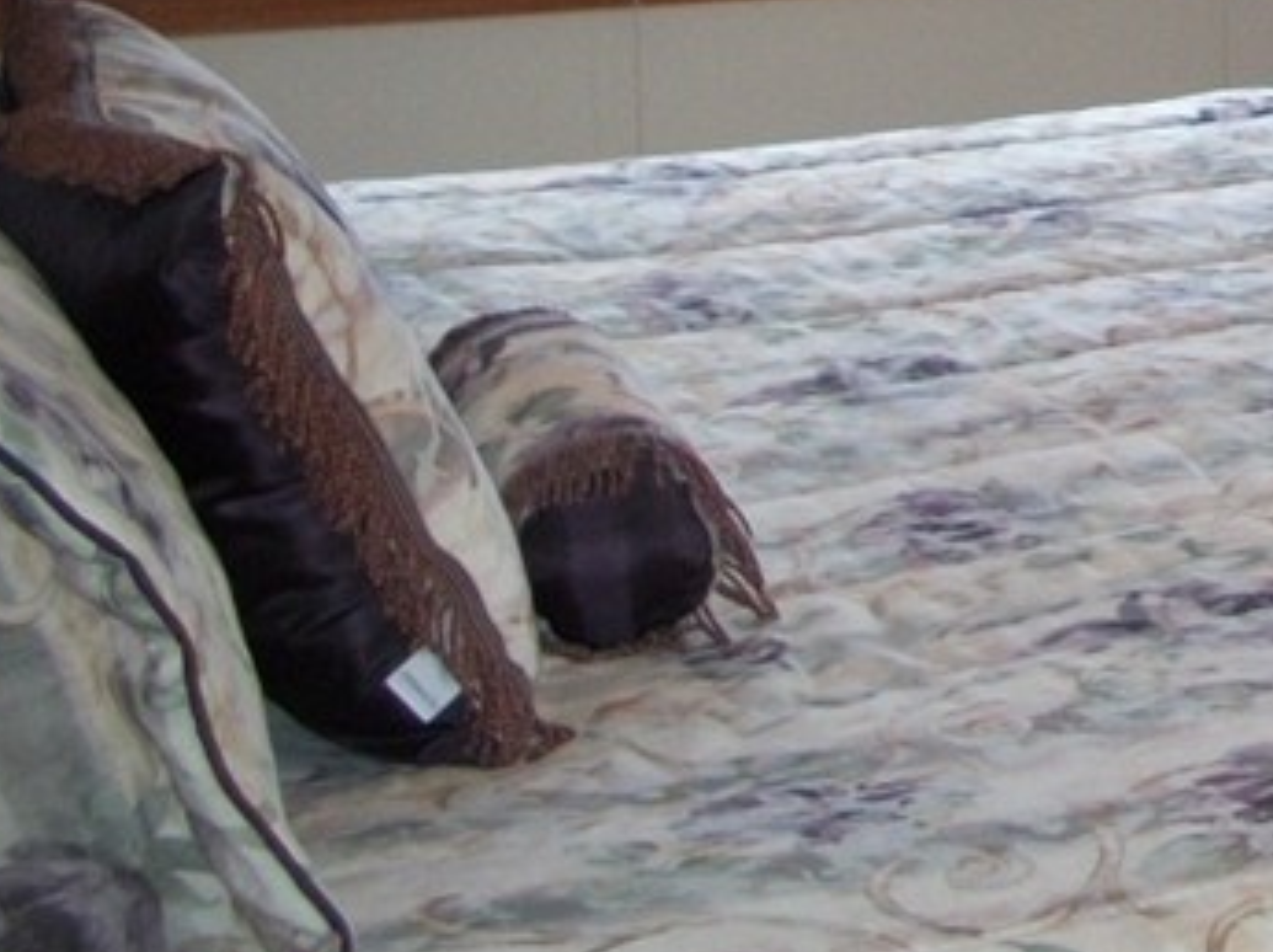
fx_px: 3821
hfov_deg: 17.3
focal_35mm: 104
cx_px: 1834
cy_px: -232
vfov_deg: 13.7
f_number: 3.1
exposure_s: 1/60
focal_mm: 6.3
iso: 160
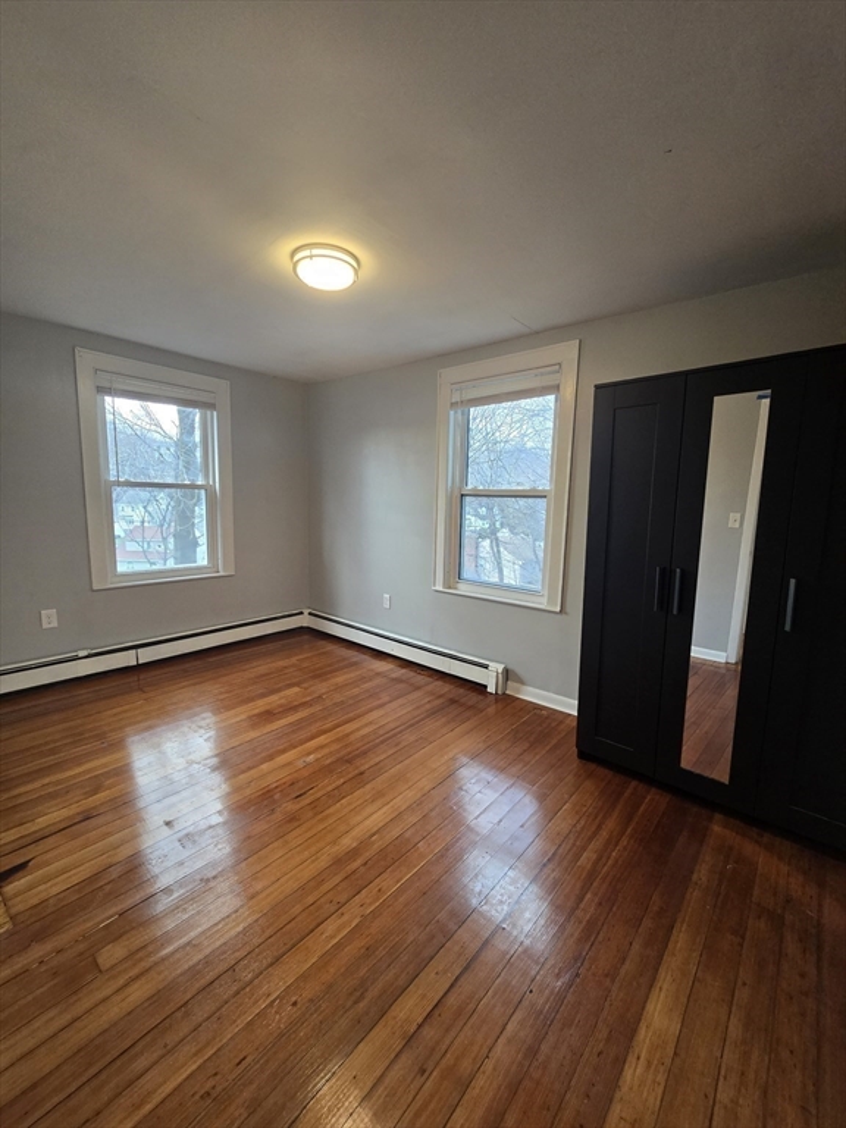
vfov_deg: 106.2
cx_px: 423
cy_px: 564
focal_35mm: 13
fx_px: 424
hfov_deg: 89.9
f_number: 2.2
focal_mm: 2.2
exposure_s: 1/60
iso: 160
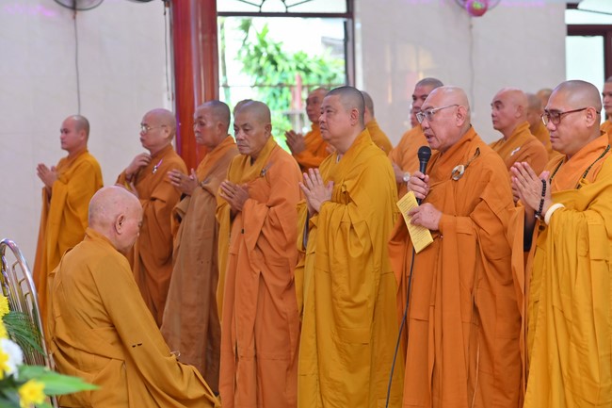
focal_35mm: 85
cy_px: 204
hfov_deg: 23.9
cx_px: 306
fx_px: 1445
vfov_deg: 16.1
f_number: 4
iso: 800
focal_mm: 85
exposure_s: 1/160
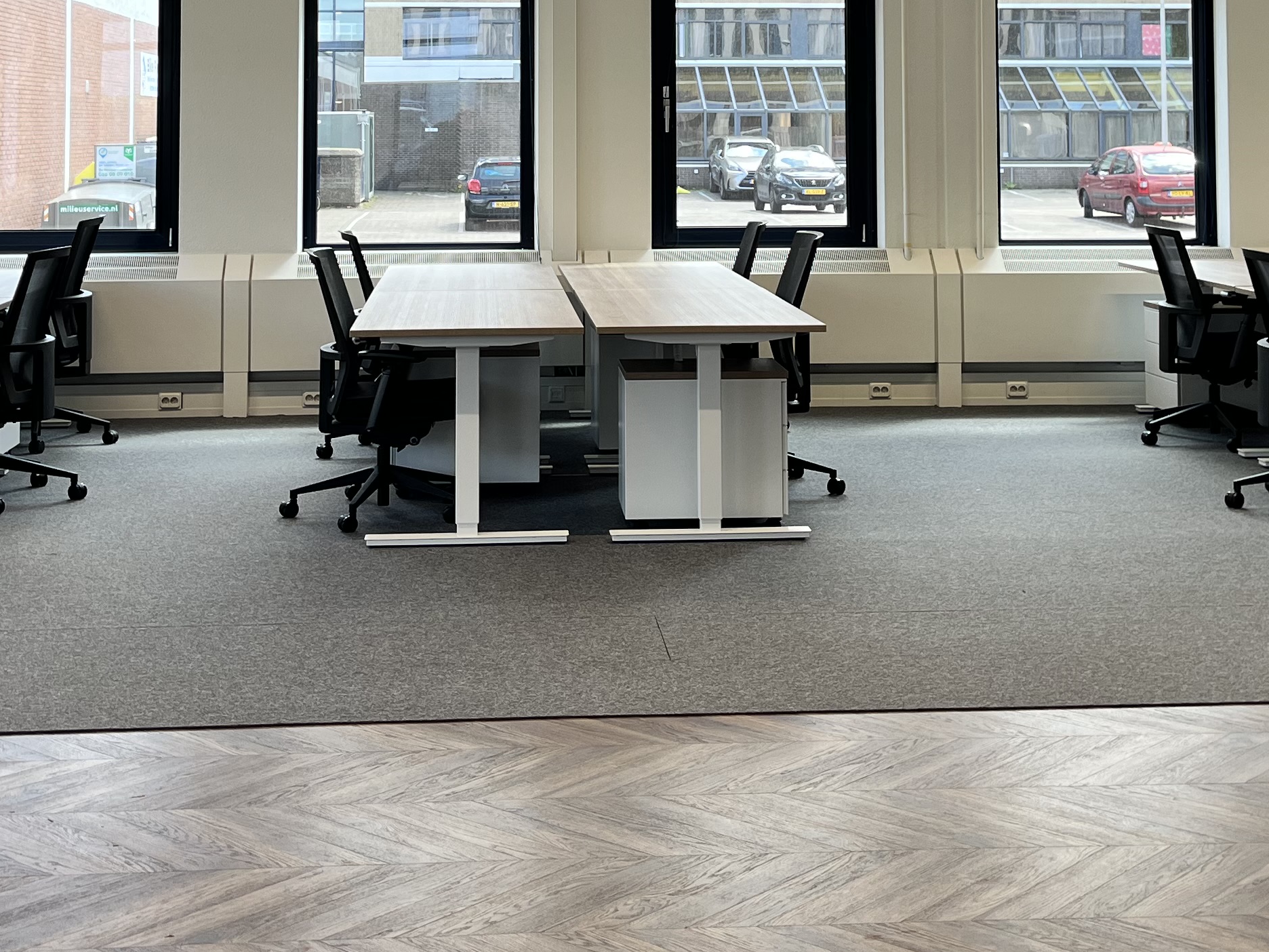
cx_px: 628
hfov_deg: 34.3
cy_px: 21
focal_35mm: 56
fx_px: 2053
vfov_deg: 25.0
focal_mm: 5.1
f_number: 1.6
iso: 40
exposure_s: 1/100
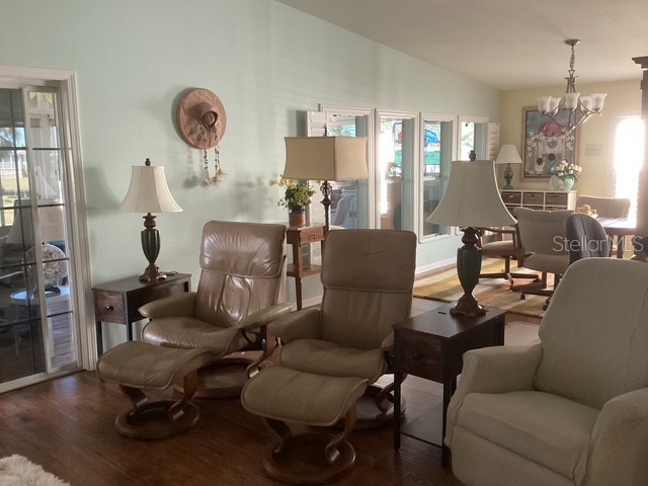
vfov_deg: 45.4
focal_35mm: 31
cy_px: 243
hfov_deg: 58.4
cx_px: 324
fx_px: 580
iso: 400
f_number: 2.4
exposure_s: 1/30
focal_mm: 3.3
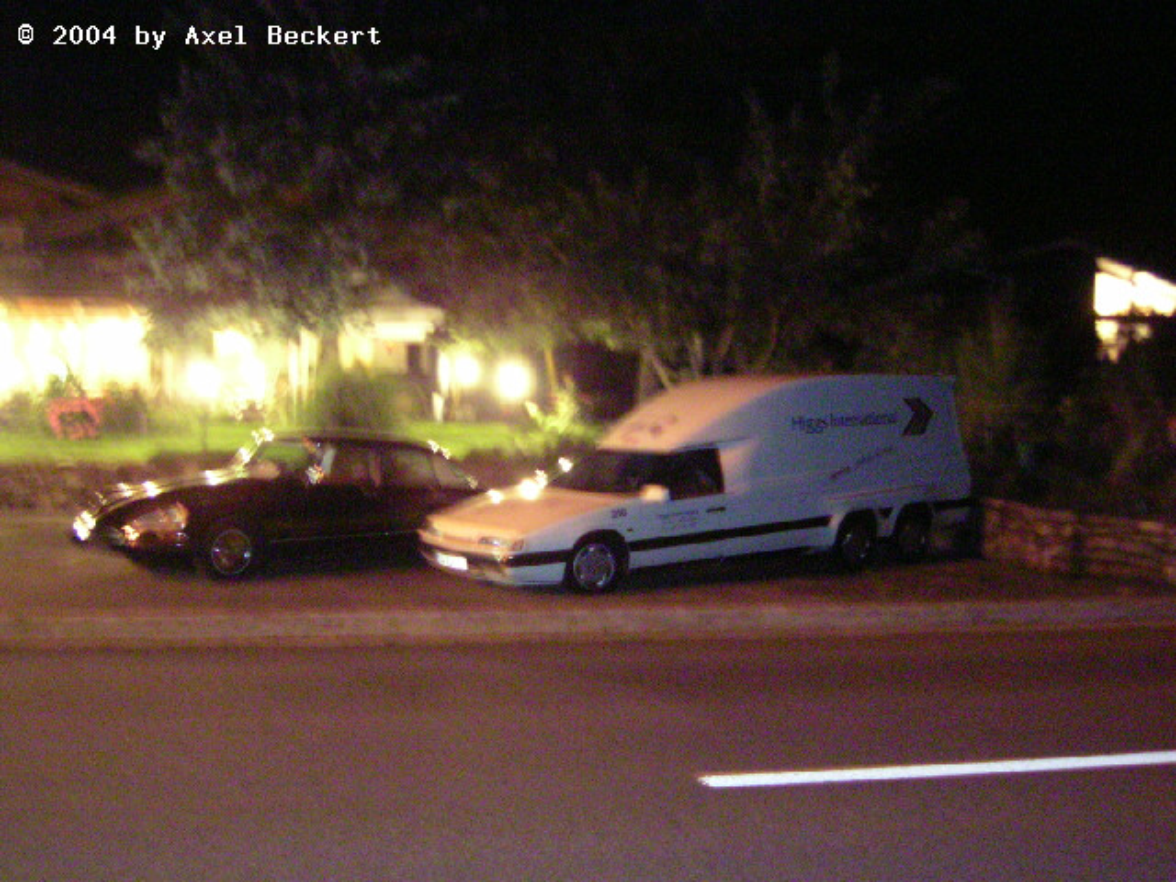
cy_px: 441
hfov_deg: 51.4
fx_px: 1223
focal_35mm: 36
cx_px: 588
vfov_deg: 39.7
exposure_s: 2
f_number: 2.8
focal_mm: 5.6
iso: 400
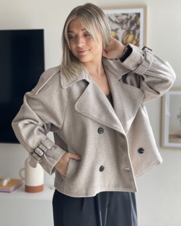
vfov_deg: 34.2
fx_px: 368
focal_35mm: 55
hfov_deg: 27.6
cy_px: 115
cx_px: 90
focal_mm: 6
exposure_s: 1/240
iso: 32
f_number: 2
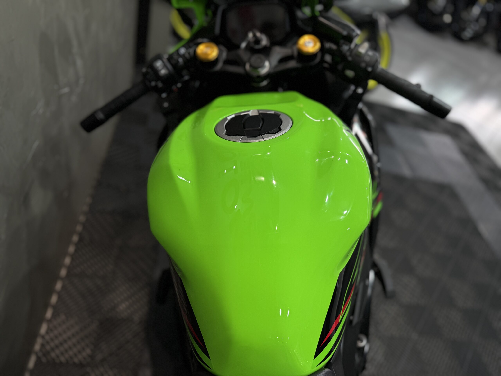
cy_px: 188
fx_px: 347
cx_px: 250
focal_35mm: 24
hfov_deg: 71.6
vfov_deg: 56.8
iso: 64
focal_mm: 6.76
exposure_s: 1/276
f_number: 1.78
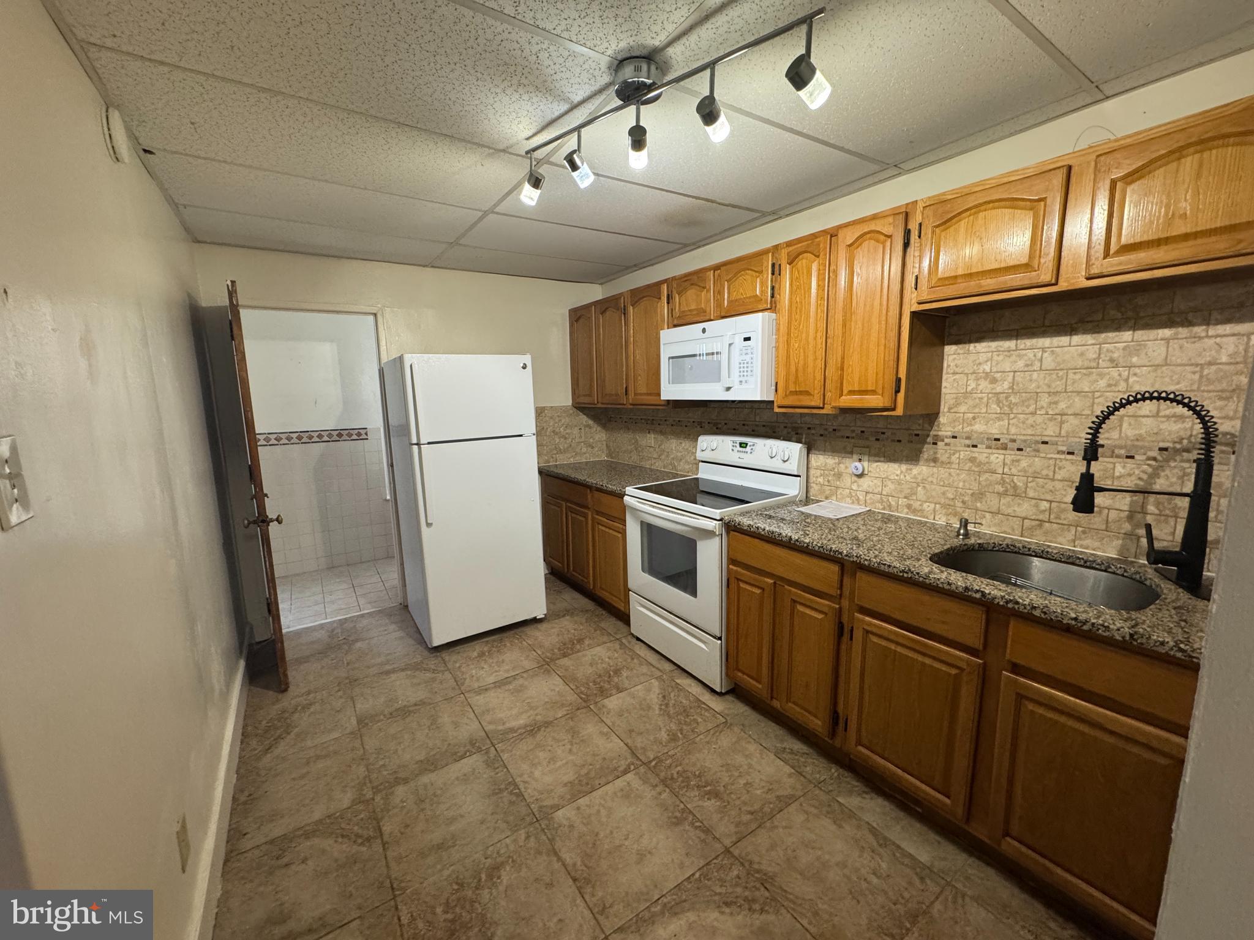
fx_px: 507
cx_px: 627
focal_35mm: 14
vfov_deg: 85.7
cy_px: 470
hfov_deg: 102.1
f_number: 2.2
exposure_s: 1/60
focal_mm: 2.22
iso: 320
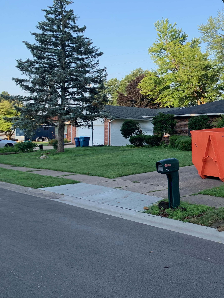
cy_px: 134
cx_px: 248
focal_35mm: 44
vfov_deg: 42.9
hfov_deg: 29.5
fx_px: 380
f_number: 1.8
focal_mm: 4.25
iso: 25
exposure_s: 1/410
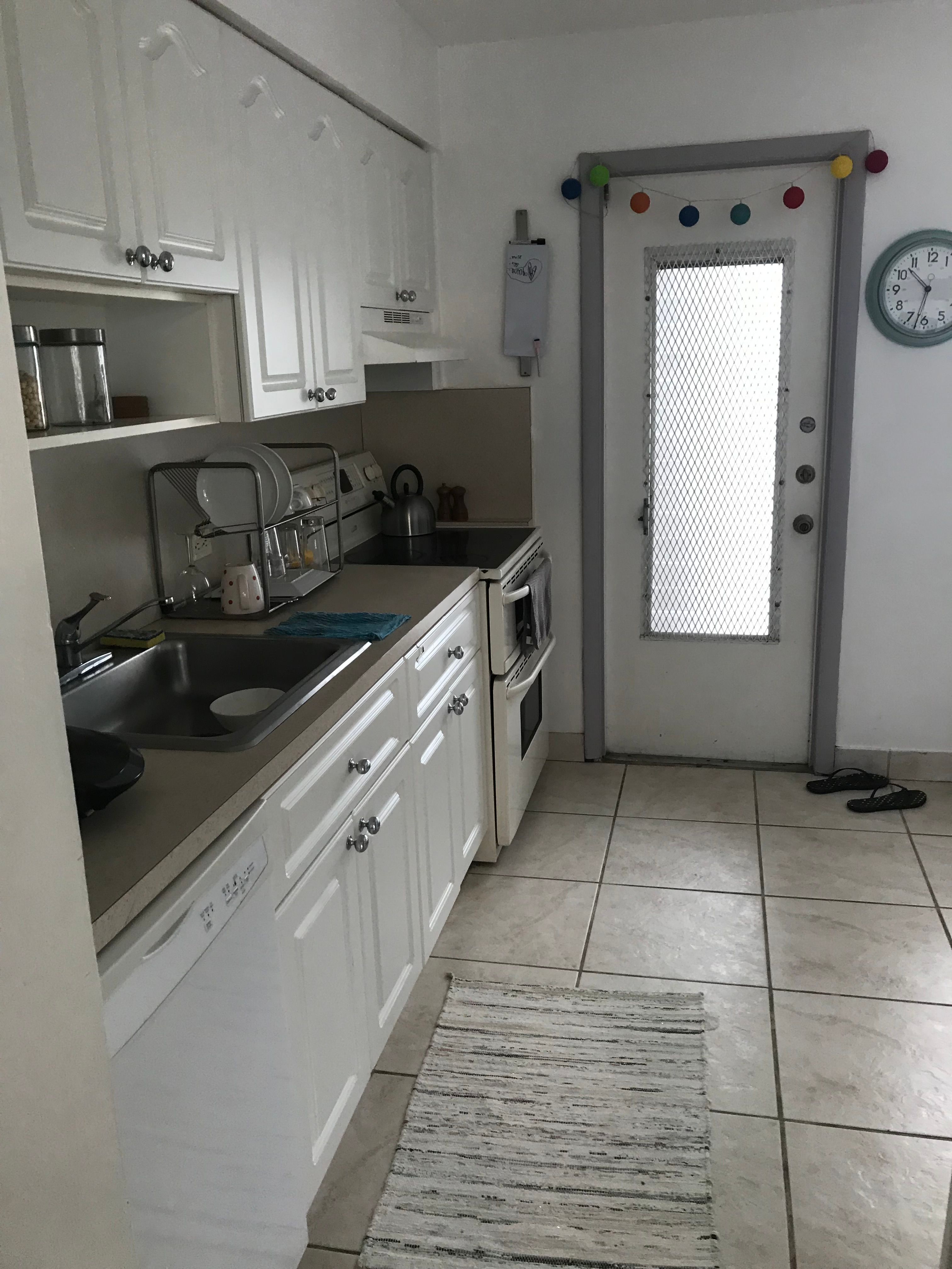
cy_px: 634
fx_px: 1027
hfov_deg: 49.7
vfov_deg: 63.4
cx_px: 476
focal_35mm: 28
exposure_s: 1/24
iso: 40
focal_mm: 3.99
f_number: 1.8
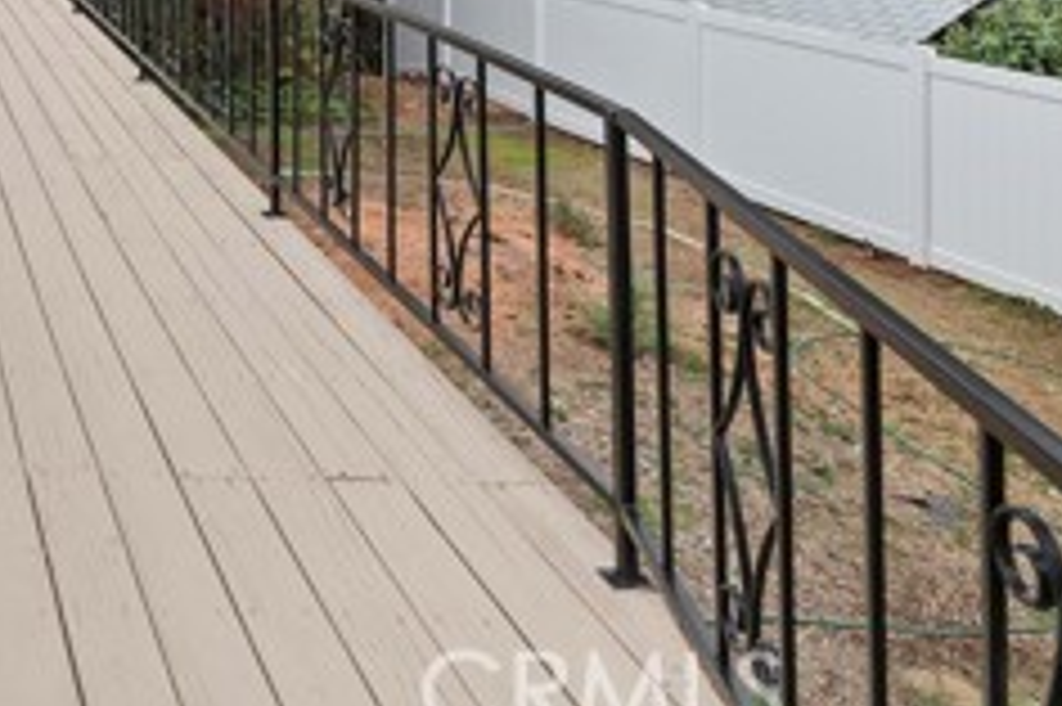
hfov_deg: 38.7
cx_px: -184
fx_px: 1120
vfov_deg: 28.8
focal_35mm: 38
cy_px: -202
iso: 500
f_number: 10
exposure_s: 1/200
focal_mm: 14
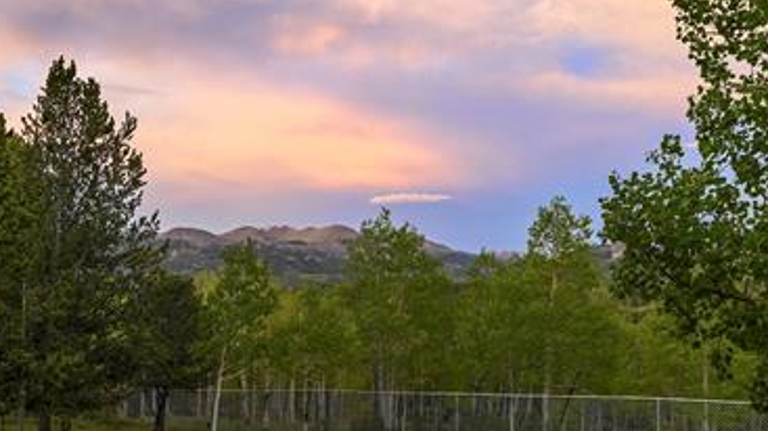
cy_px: 292
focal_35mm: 43
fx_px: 873
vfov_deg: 27.5
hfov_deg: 45.5
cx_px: 174
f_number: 8
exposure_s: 1/20
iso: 400
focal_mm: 23.5
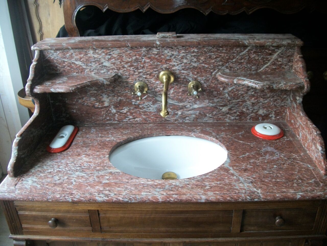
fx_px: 302
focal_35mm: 32
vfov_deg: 44.2
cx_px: 164
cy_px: 123
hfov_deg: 56.8
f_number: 2.9
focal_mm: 5.7
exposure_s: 1/40
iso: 160
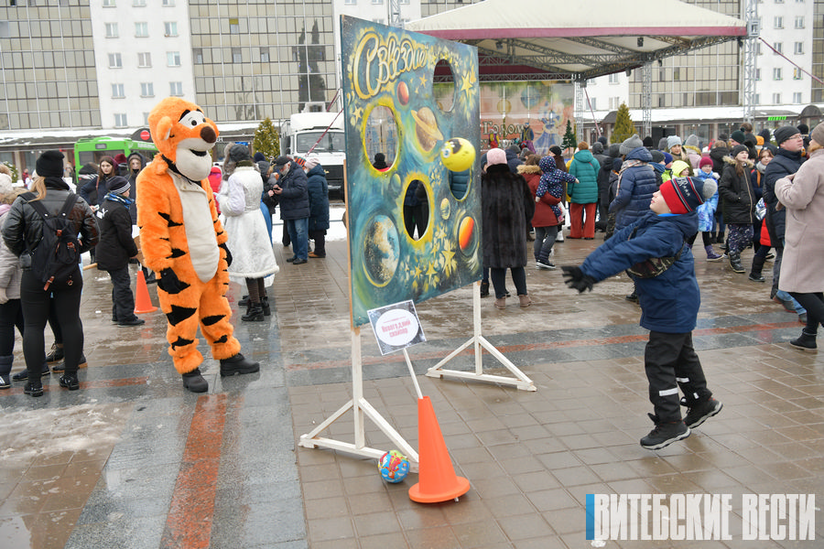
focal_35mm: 32
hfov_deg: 58.7
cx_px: 412
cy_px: 274
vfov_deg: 41.1
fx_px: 732
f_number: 4.5
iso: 800
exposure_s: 1/250
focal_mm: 32
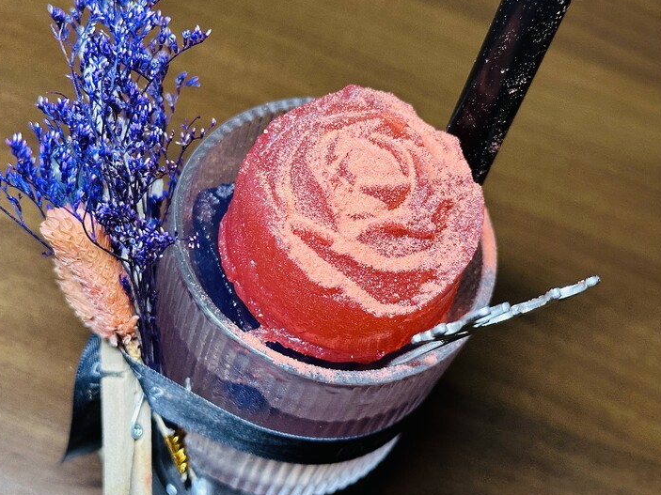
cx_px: 312
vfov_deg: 25.2
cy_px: 205
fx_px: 1107
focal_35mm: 58
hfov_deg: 33.2
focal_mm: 6.86
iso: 320
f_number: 1.78
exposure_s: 1/40
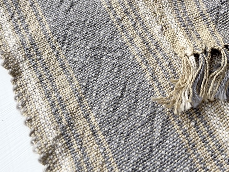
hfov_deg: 36.4
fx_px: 337
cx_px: 178
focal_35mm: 51
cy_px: 15
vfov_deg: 27.4
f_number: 1.6
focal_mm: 5.1
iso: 50
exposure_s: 1/3745
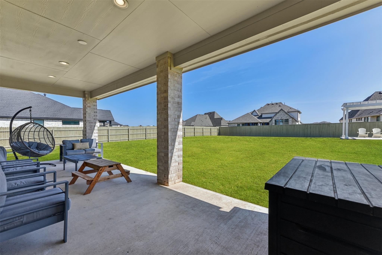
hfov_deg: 104.3
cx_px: 191
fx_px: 149
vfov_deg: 81.2
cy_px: 128
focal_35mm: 14
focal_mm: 14
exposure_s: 1/250
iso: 100
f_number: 8
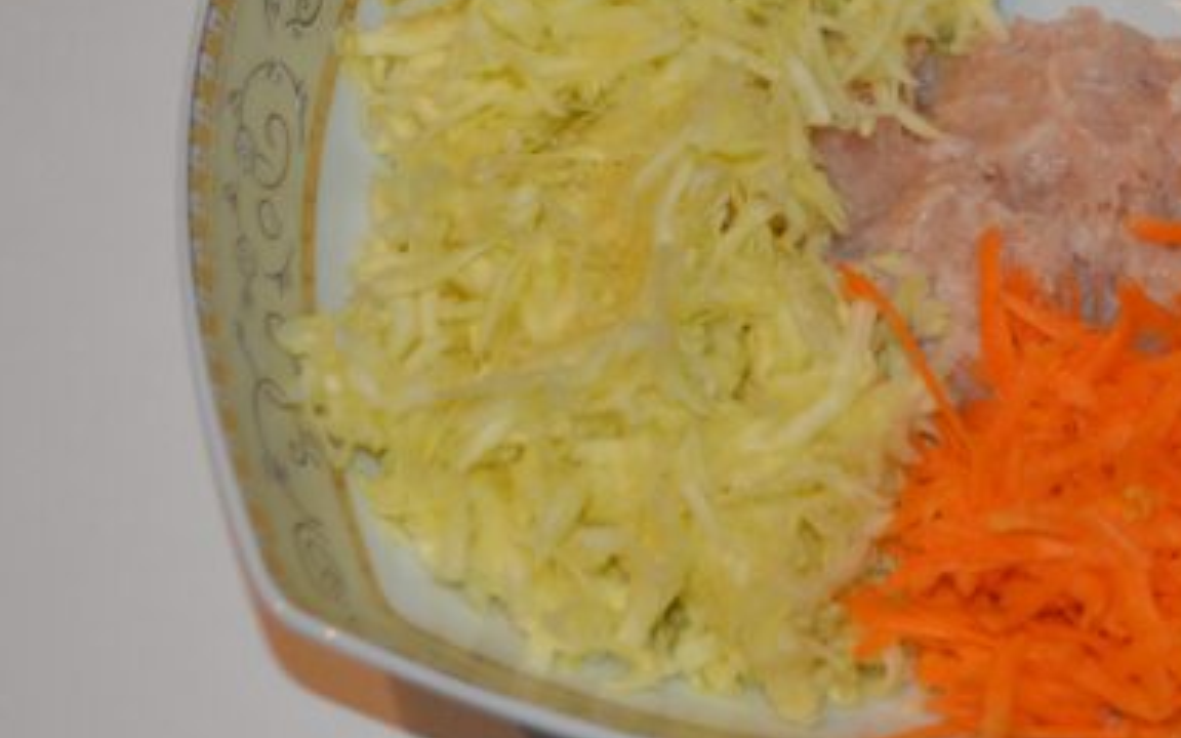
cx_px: 969
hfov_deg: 22.9
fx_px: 2865
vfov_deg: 14.6
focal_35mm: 89
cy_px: 180
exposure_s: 1/60
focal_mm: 32
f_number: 4.8
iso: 720
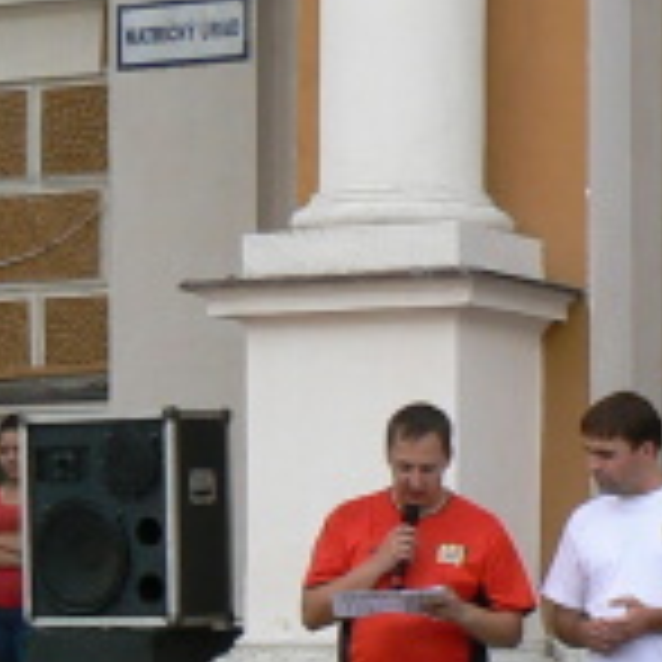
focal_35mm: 160
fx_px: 3462
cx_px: 486
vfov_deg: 10.8
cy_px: 709
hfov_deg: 10.9
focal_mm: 6
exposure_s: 1/200
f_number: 5.6
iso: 80
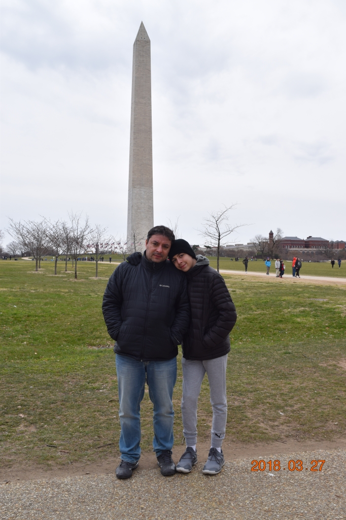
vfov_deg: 53.1
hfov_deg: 36.8
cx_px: 173
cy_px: 260
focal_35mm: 36
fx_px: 519
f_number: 9
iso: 200
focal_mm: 24
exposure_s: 1/320
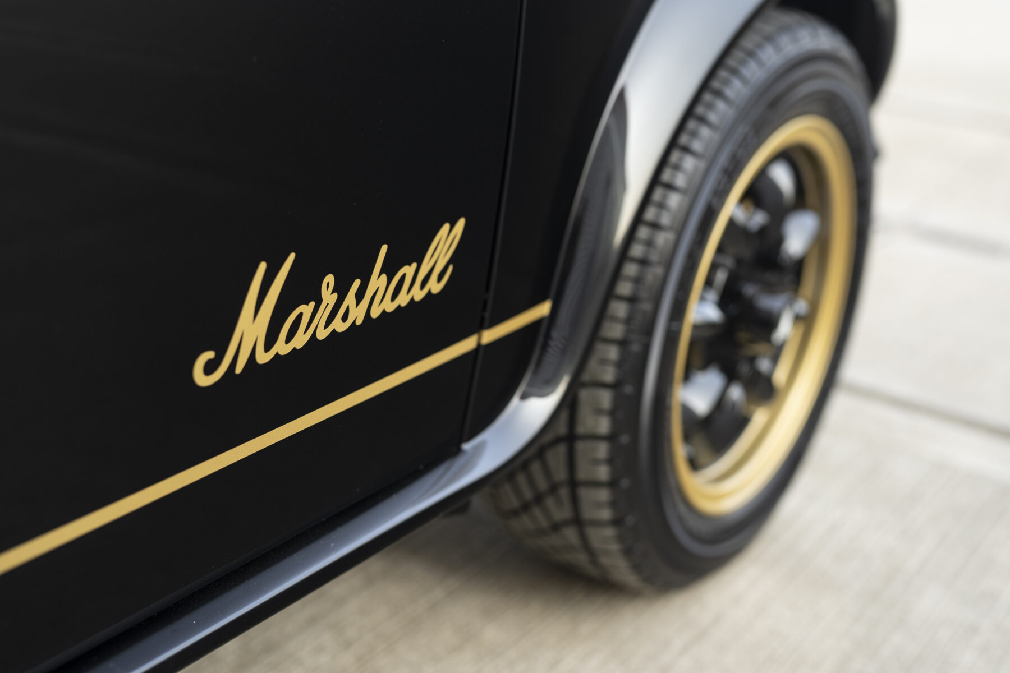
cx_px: 505
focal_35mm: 50
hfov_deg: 39.6
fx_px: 1403
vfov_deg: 27.0
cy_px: 336
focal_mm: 50
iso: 100
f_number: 2.8
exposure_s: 1/60
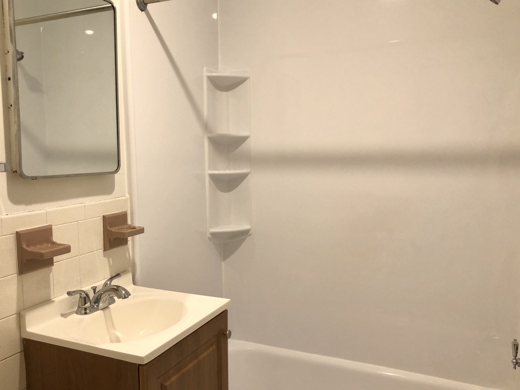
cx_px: 230
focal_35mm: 32
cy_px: 204
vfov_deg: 44.1
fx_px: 481
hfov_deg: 56.7
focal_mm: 3.99
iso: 40
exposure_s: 1/30
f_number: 1.8
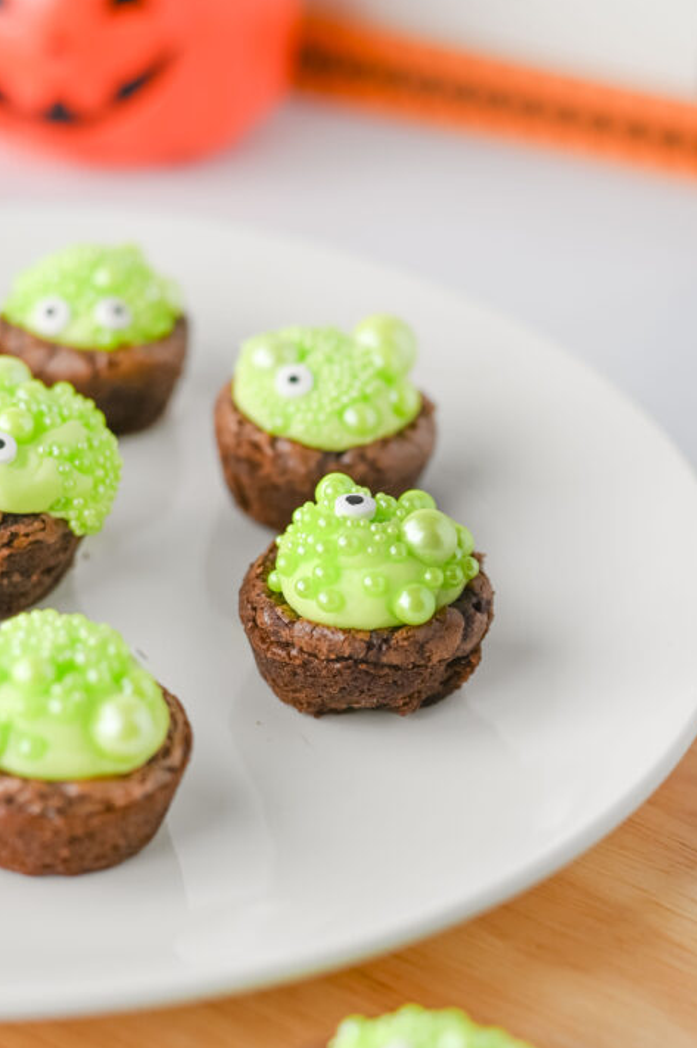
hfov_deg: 18.9
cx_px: 391
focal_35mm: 72
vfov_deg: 28.1
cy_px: 532
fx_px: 2094
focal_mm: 50
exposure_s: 1/160
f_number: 3.5
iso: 200
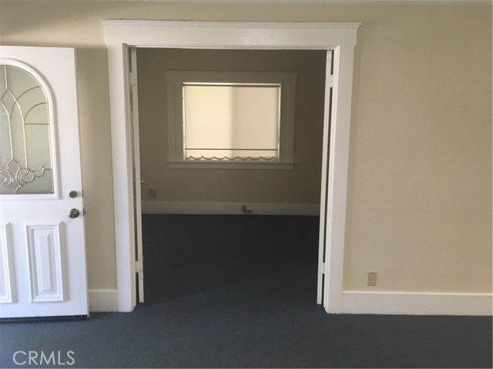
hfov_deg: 61.7
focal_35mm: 29
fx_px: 413
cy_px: 184
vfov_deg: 48.2
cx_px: 246
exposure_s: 1/30
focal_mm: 4.15
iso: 64
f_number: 2.2
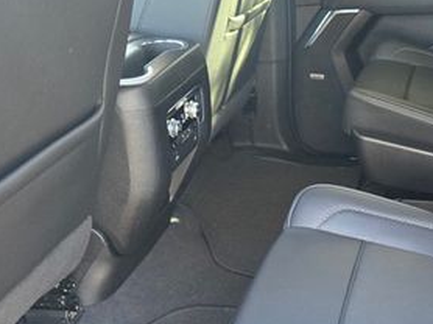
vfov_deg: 27.0
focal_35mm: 53
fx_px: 662
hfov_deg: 34.7
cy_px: 254
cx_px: 366
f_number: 1.8
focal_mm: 5.4
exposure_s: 1/120
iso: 640
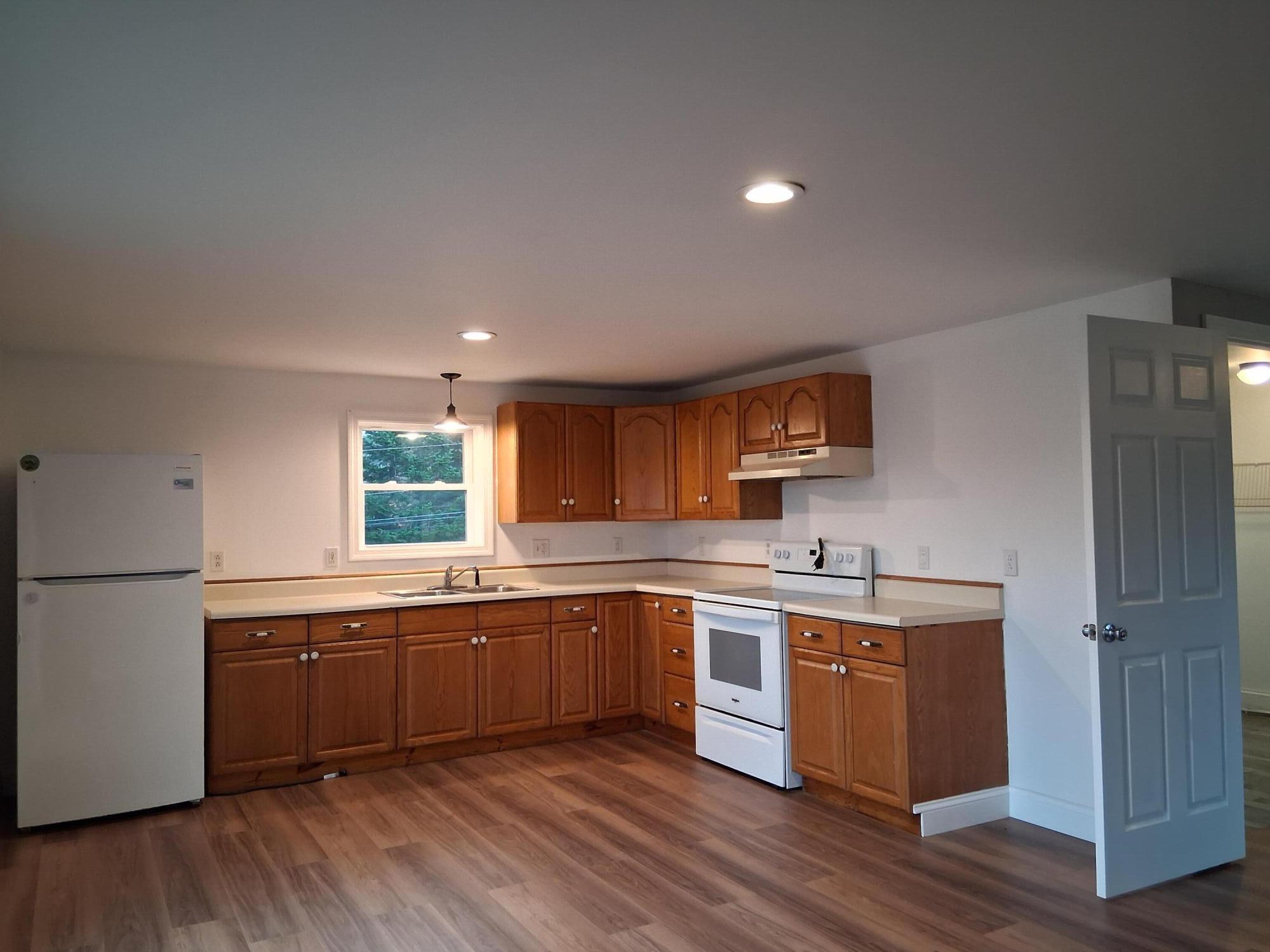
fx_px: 954
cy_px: 476
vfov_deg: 53.1
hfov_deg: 67.3
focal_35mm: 26
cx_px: 635
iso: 500
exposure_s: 1/60
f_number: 1.8
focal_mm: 3.98
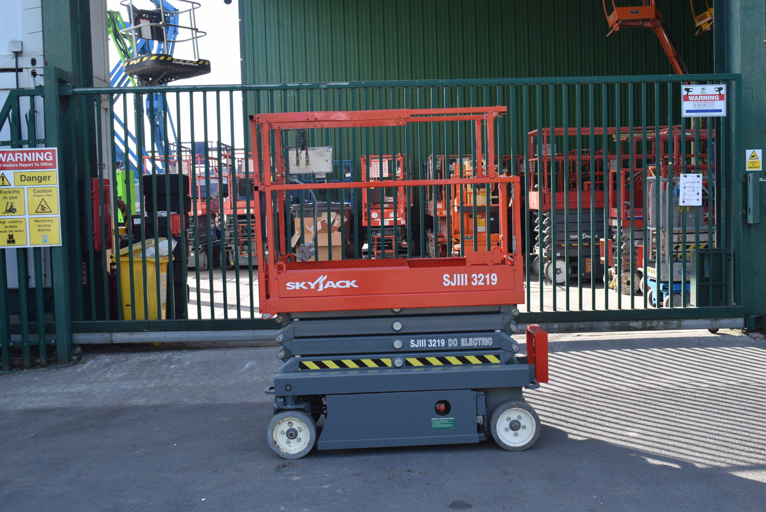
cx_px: 383
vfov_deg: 30.9
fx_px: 926
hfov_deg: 44.9
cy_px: 256
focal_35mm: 44
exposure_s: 1/250
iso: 320
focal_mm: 29
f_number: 8
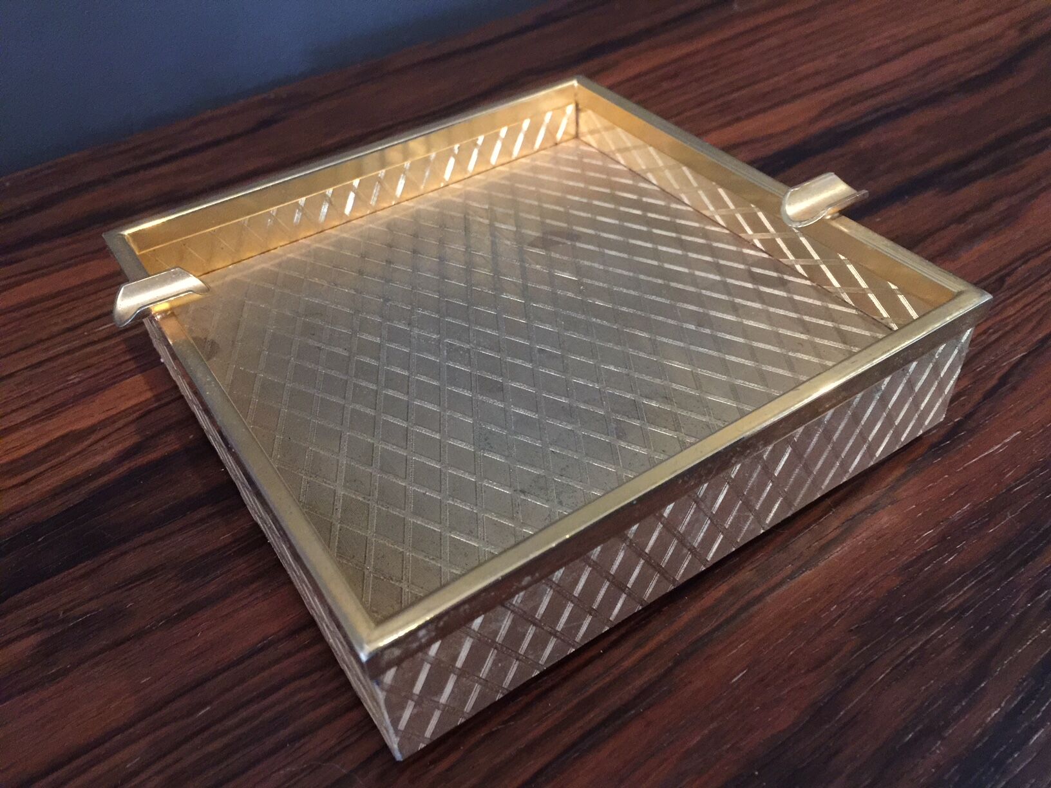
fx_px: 880
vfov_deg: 48.2
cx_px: 526
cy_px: 394
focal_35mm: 29
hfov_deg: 61.7
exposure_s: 1/8
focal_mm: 4.15
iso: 200
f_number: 2.2
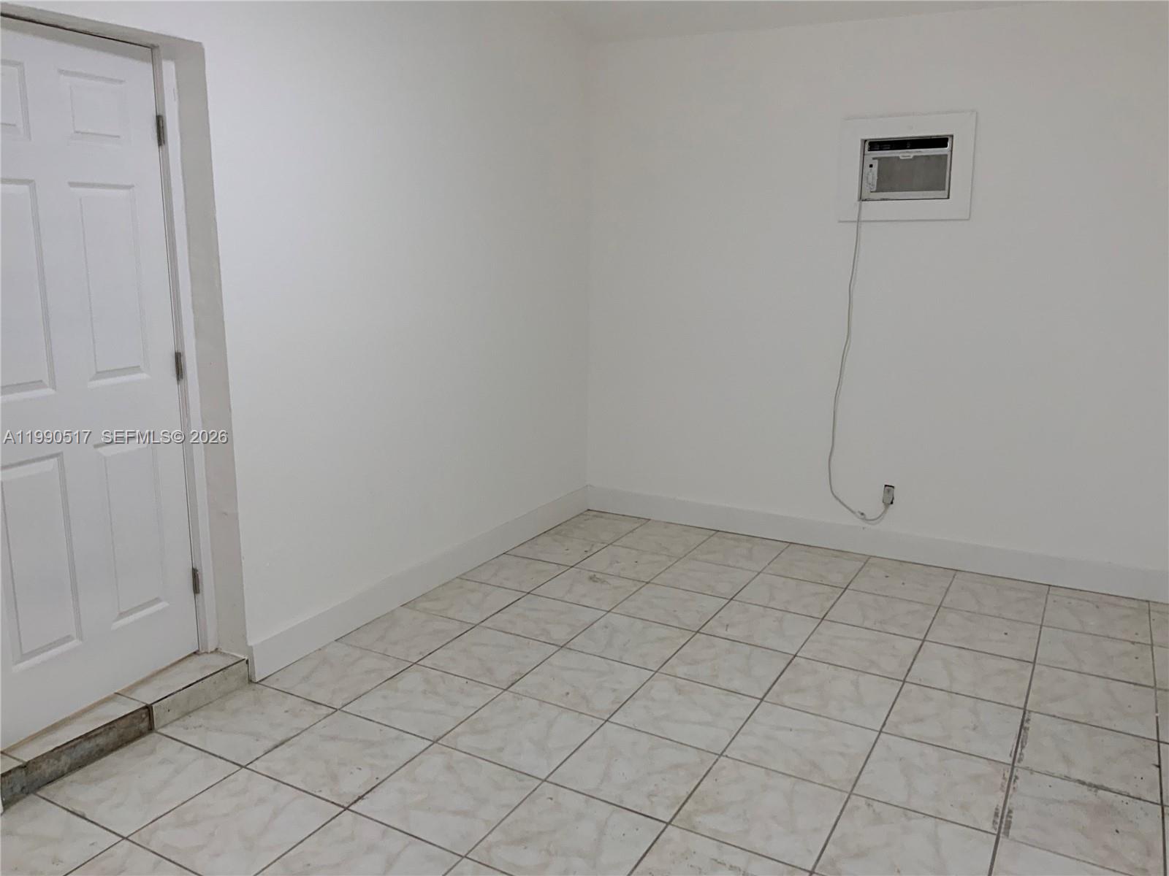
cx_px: 584
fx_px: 979
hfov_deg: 61.7
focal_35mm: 29
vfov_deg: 48.2
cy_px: 438
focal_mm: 3
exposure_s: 1/60
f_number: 1.8
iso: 80
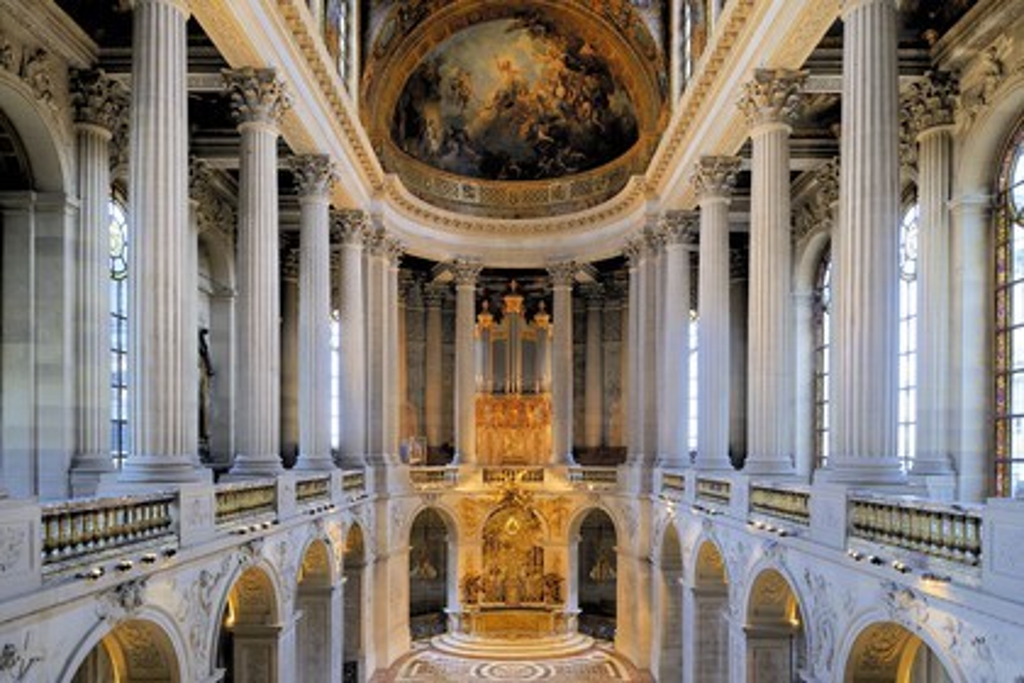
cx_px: 512
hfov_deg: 73.7
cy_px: 342
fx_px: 683
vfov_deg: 53.1
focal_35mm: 24
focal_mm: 24
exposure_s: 4
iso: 200
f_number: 16
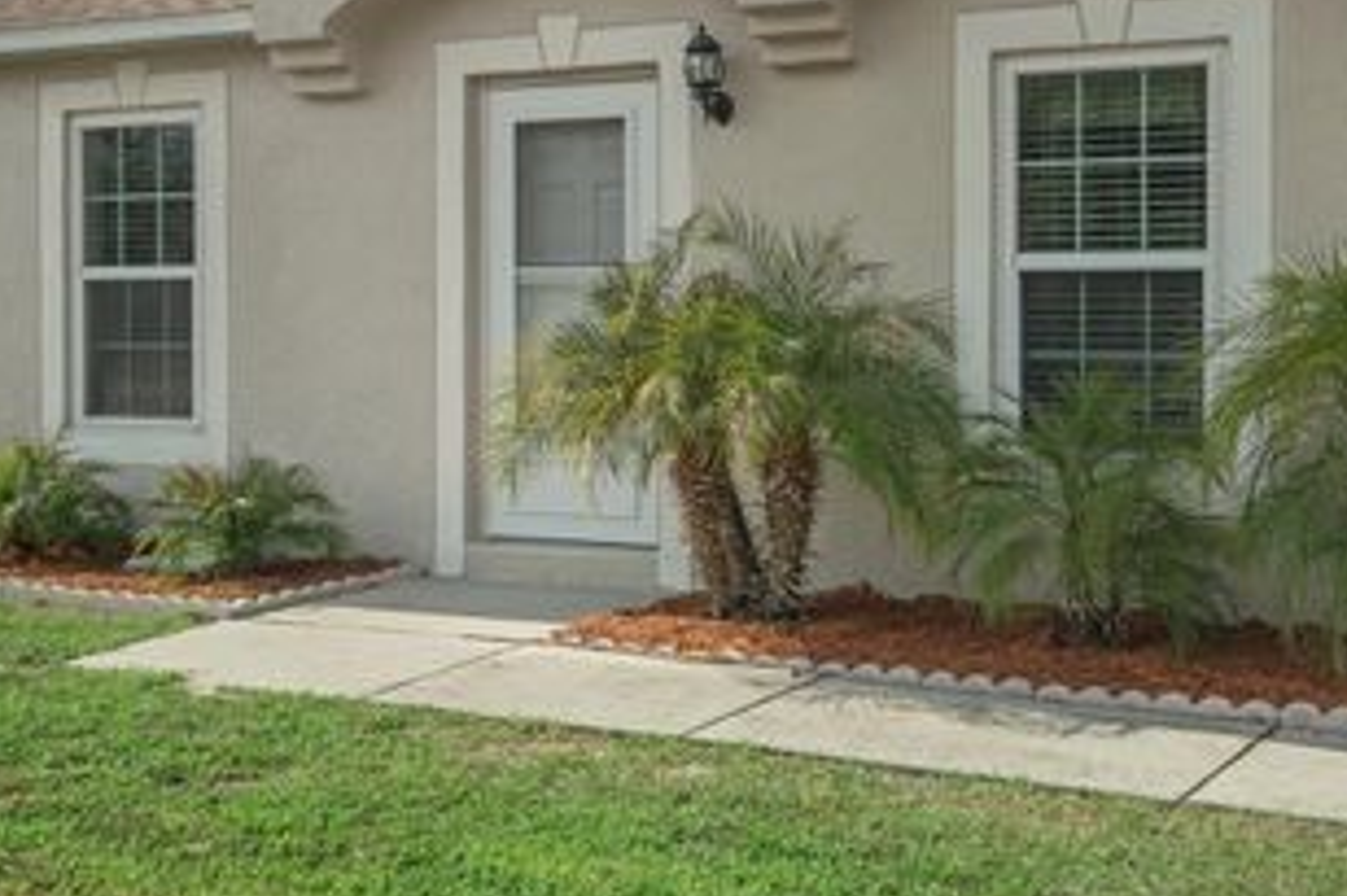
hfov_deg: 37.9
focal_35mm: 52
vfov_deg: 25.9
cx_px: 862
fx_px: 1945
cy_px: 347
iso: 320
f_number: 8
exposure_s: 1/320
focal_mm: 32
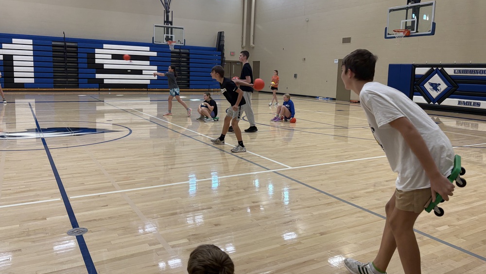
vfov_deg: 40.1
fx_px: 374
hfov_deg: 66.1
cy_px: 119
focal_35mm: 29
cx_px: 241
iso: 125
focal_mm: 5.96
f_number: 1.6
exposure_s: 1/120
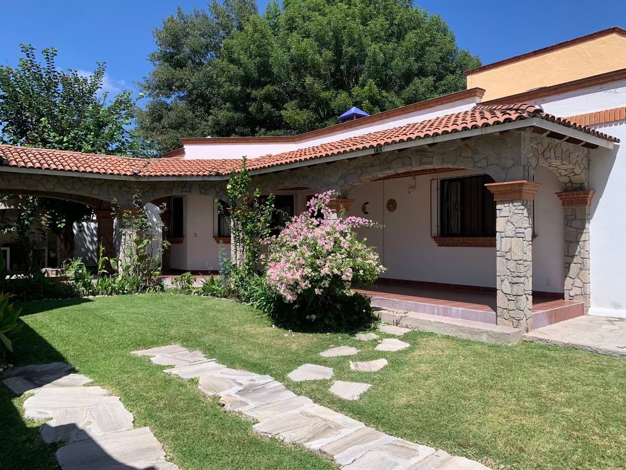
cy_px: 235
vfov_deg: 53.1
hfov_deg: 67.3
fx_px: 470
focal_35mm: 26
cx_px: 313
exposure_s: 1/2033
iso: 25
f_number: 1.8
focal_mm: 4.25
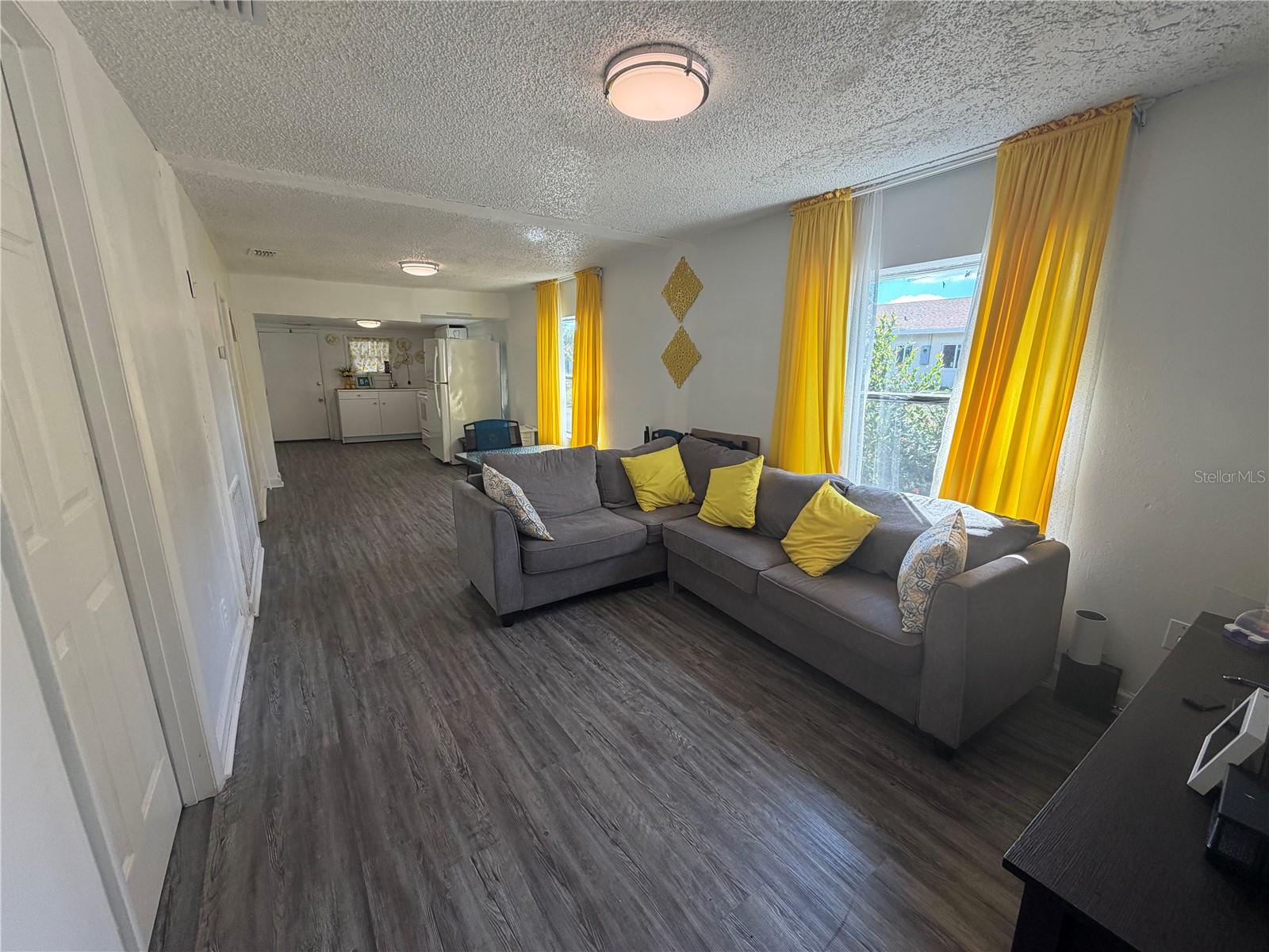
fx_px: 513
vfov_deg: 85.7
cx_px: 634
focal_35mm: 14
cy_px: 476
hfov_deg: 102.1
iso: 100
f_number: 2.2
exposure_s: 1/120
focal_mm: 2.22
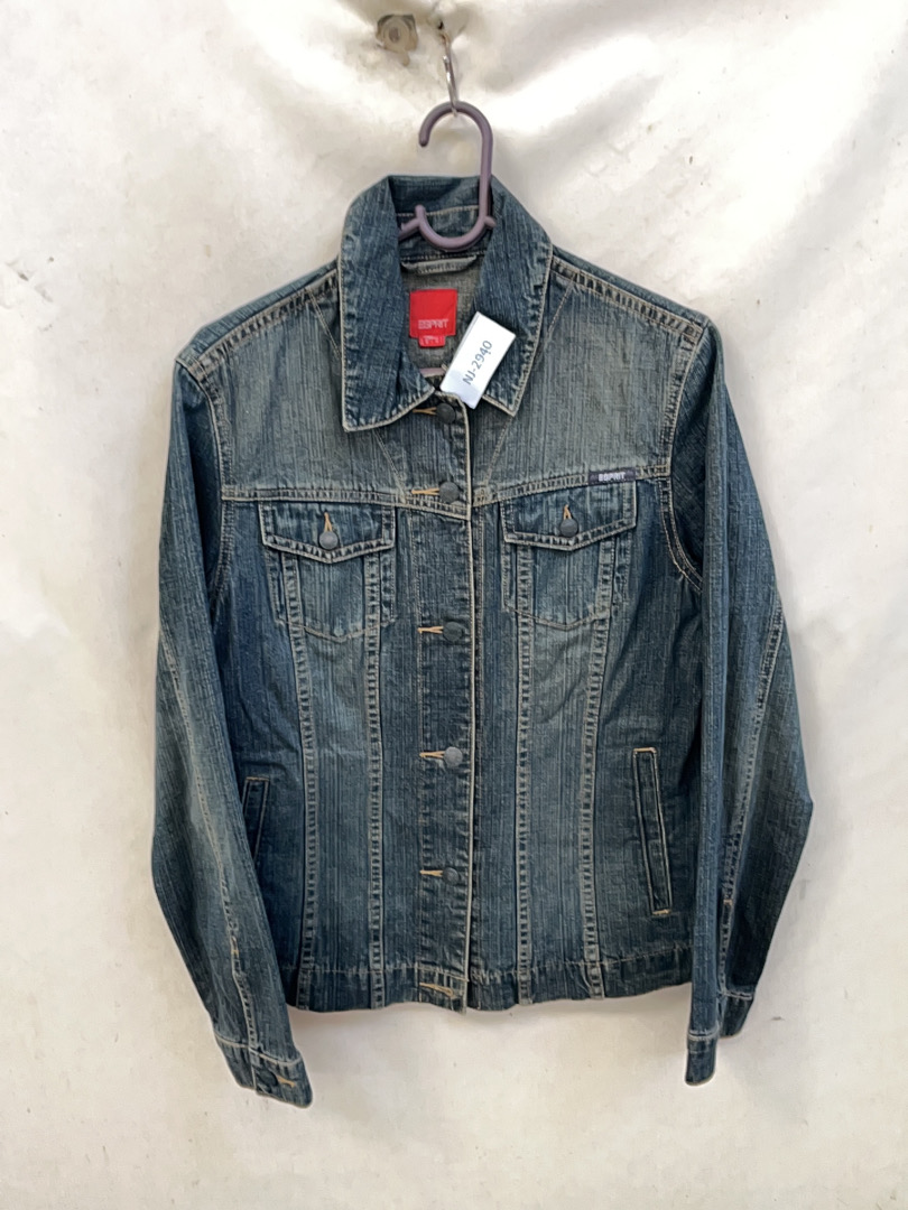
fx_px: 944
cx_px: 454
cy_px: 605
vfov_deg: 65.3
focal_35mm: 27
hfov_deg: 51.4
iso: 80
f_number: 1.6
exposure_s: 1/60
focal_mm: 5.1
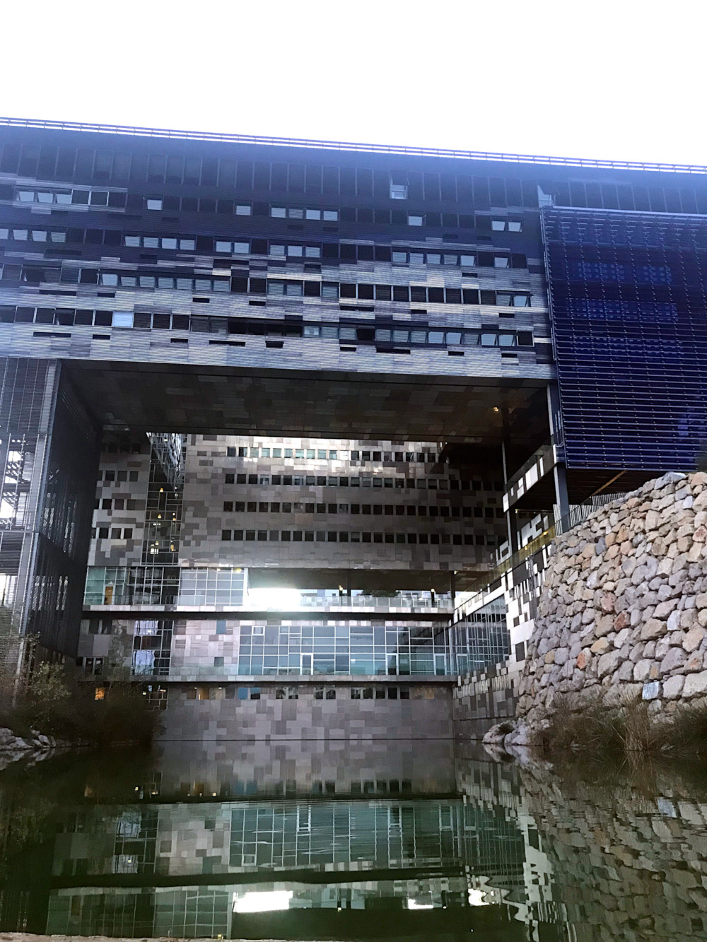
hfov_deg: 49.8
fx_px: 762
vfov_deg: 63.4
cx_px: 354
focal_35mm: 28
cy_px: 471
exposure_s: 1/17
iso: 100
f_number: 1.8
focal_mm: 3.99
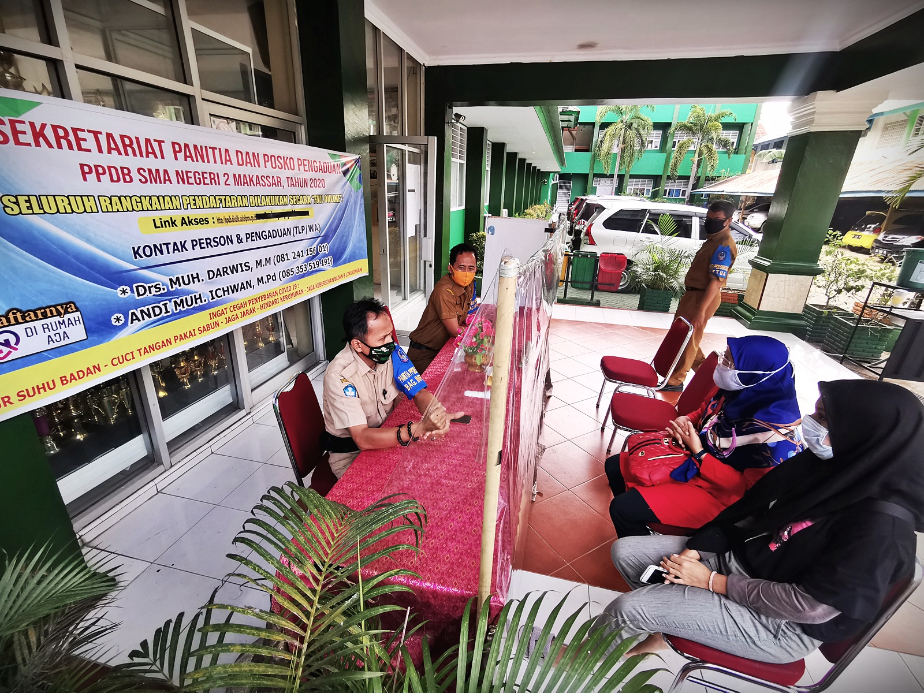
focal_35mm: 16
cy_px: 346
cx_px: 462
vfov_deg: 78.1
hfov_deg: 94.5
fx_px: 427
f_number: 2.2
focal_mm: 2.35
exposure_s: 1/100
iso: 64
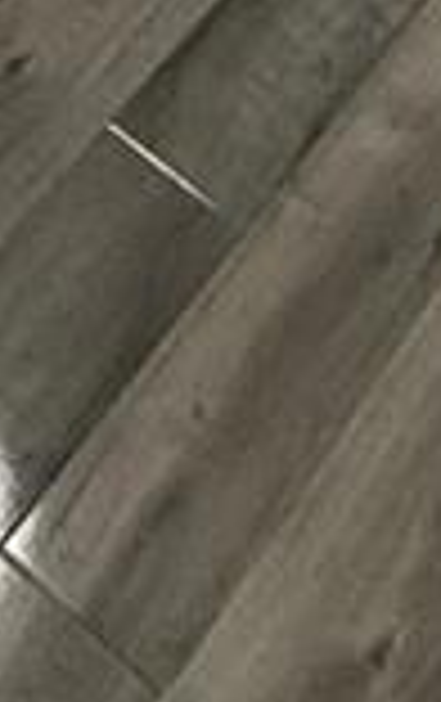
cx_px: 652
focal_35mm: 114
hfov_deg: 11.1
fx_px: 2184
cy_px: -1490
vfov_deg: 10.8
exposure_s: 1/99
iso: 160
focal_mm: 2.22
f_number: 2.2
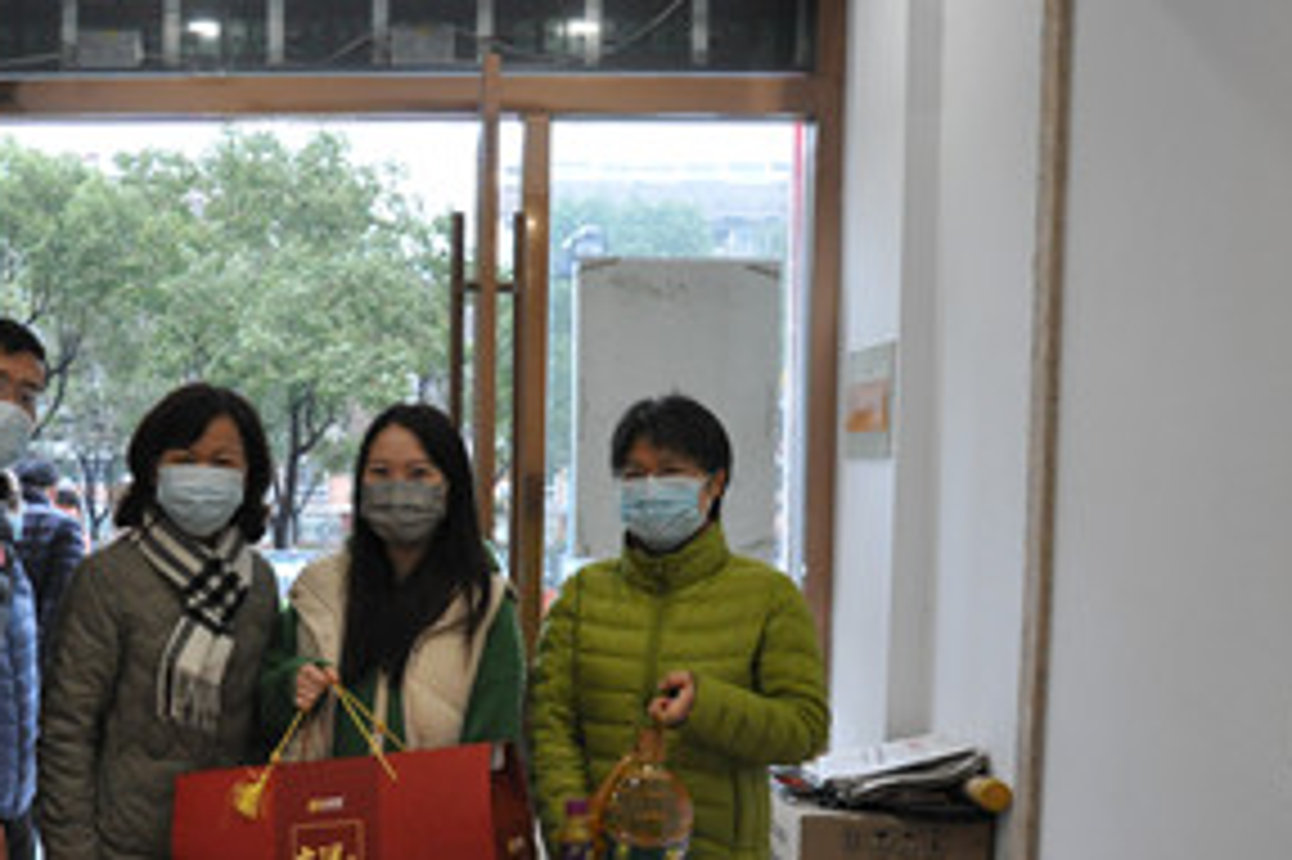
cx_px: 234
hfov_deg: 40.0
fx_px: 1686
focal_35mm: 47
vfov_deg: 28.2
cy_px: 639
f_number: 5.6
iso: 1600
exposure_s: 1/125
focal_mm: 18
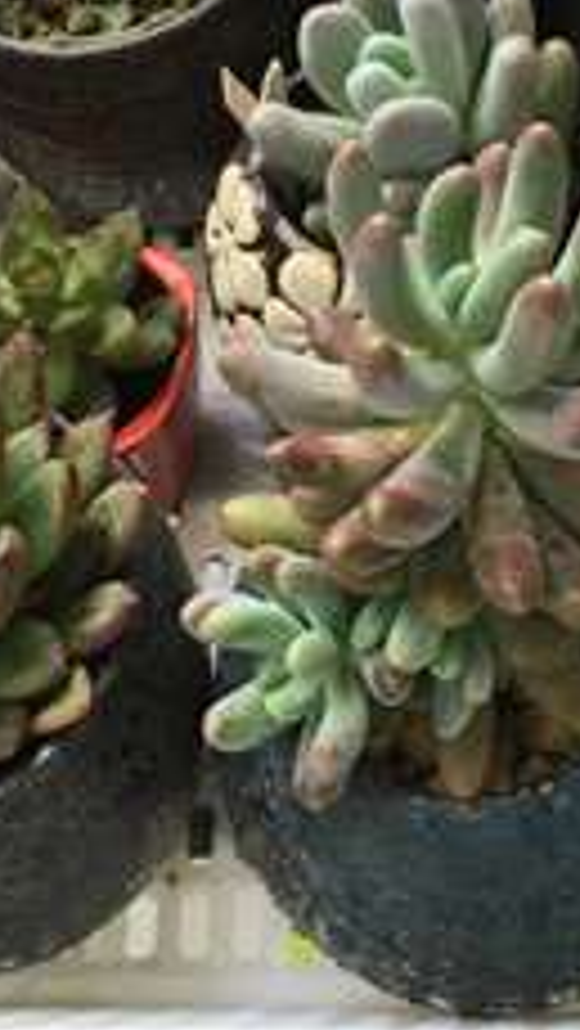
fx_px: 1884
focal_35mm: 69
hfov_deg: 17.5
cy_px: 191
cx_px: 238
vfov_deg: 29.8
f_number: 2.2
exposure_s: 1/33
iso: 25
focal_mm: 4.15
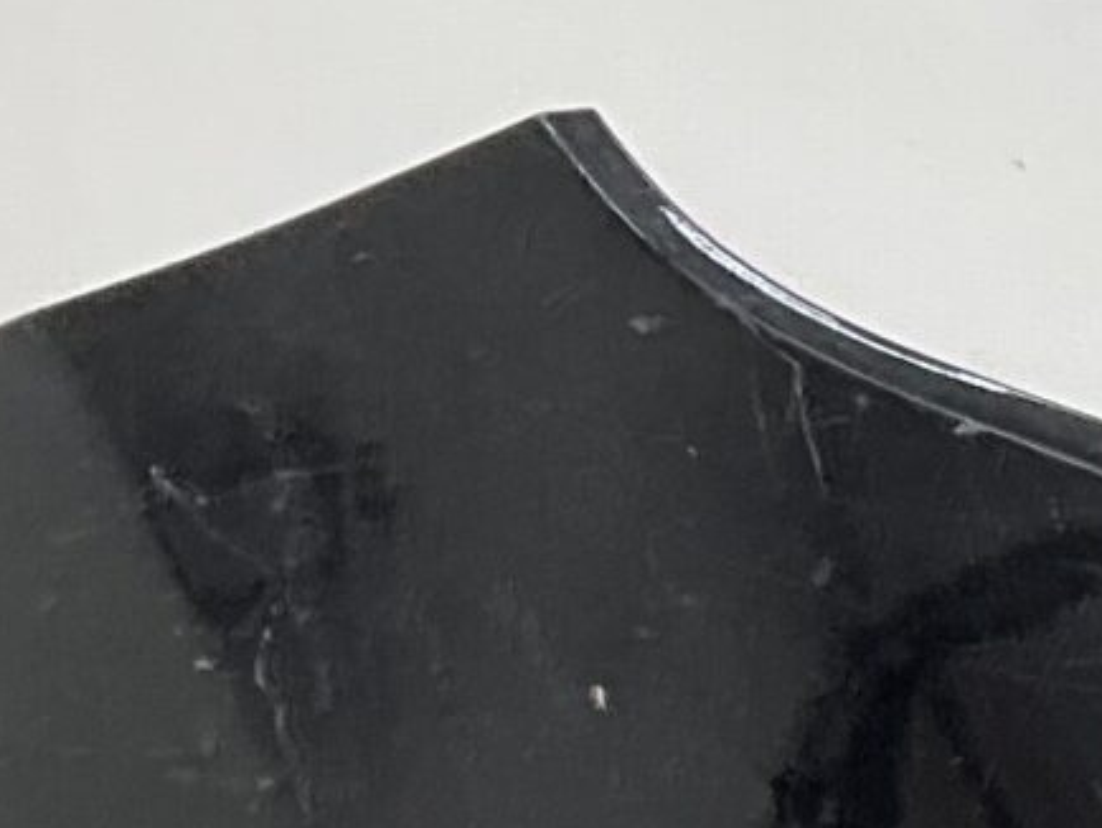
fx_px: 5447
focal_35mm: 171
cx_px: 2712
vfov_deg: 8.4
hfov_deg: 10.0
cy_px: 1488
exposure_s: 1/141
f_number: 1.8
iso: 16
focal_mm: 3
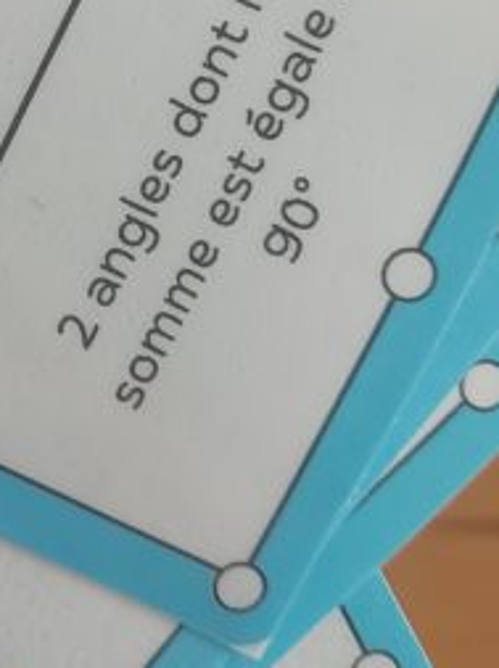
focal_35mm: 76
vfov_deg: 25.1
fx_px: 1464
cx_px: -103
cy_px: 98
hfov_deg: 18.3
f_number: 1.8
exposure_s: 1/50
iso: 250
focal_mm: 5.23
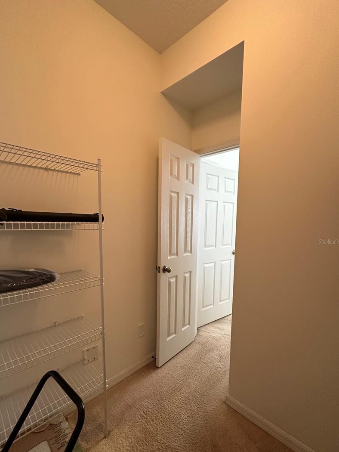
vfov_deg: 94.3
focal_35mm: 16
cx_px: 156
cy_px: 241
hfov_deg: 78.0
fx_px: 209
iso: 250
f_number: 2.2
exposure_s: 1/60
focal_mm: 2.22
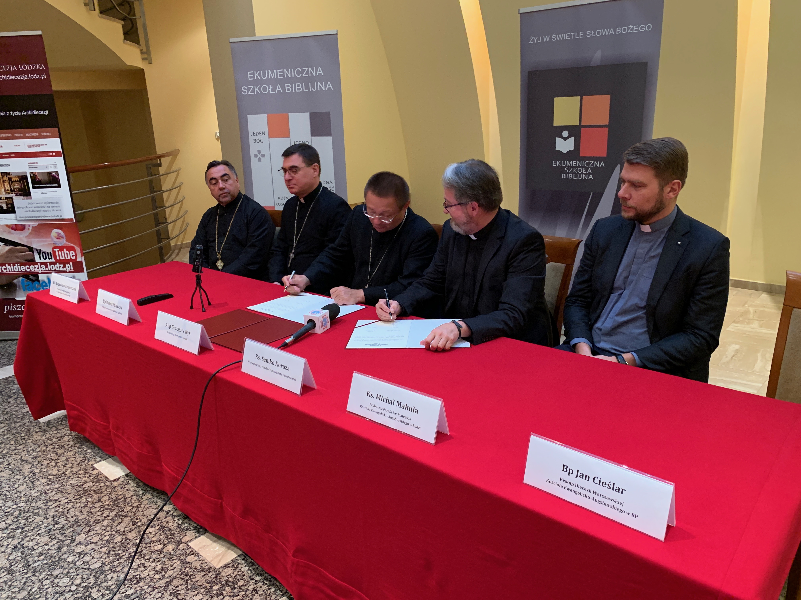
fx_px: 602
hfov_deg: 67.3
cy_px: 300
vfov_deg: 53.1
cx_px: 400
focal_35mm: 26
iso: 320
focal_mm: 4.25
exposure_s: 1/33
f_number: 1.8
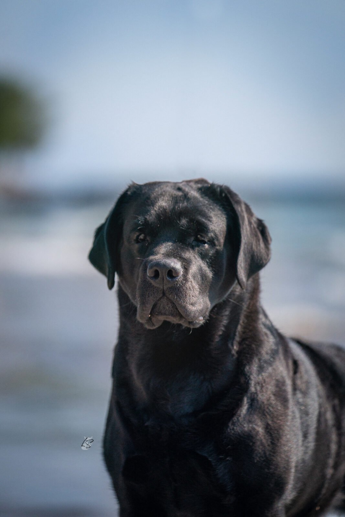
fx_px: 2457
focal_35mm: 171
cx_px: 172
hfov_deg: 8.0
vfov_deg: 12.0
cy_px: 258
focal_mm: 171
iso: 640
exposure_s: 1/16000
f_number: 3.2
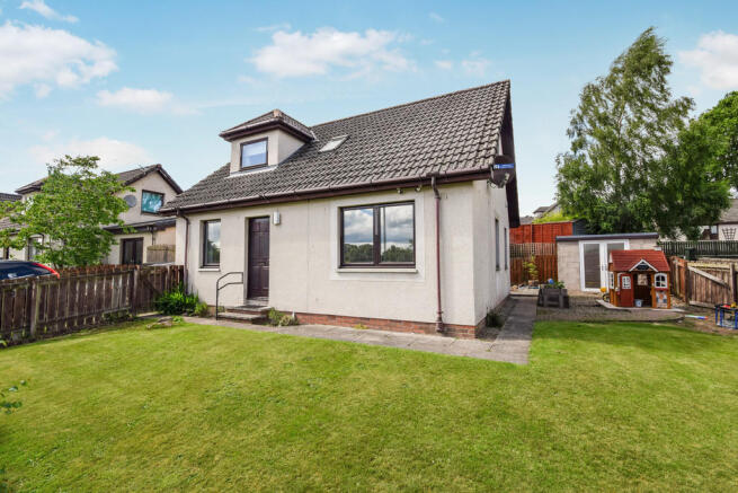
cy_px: 246
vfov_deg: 77.4
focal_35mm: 15
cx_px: 369
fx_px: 308
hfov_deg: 100.4
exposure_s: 1/320
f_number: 9
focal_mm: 10
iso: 200
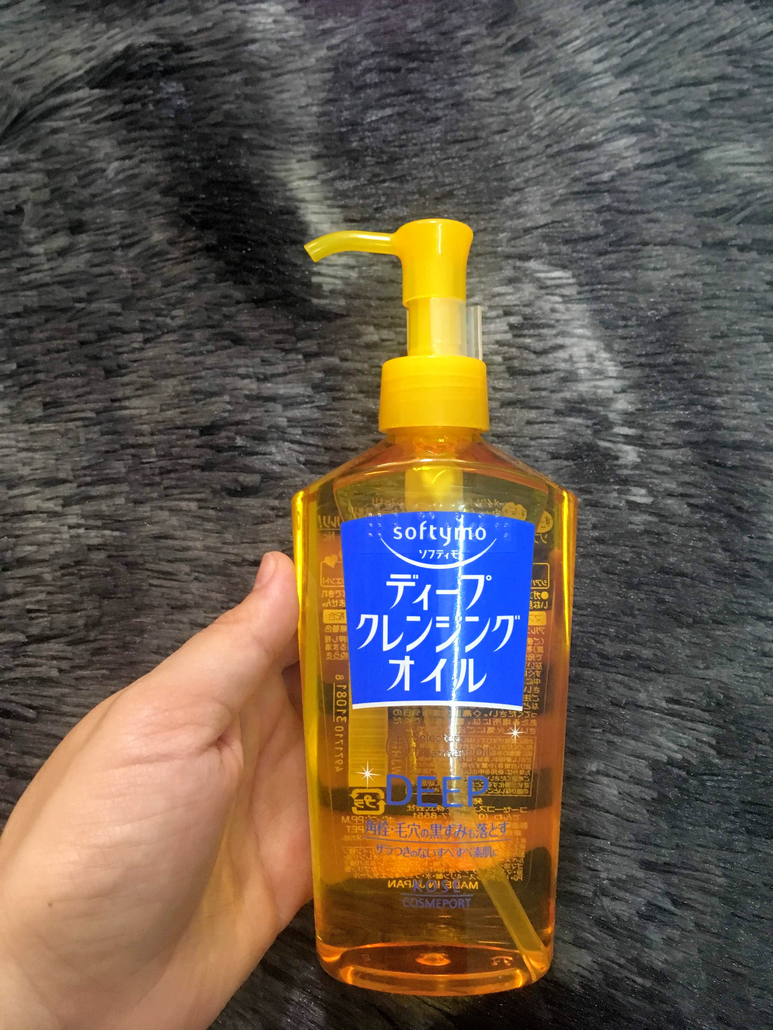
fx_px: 863
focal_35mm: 29
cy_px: 515
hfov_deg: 48.2
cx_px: 386
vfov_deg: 61.7
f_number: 2.2
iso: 200
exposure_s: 1/25
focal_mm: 4.15
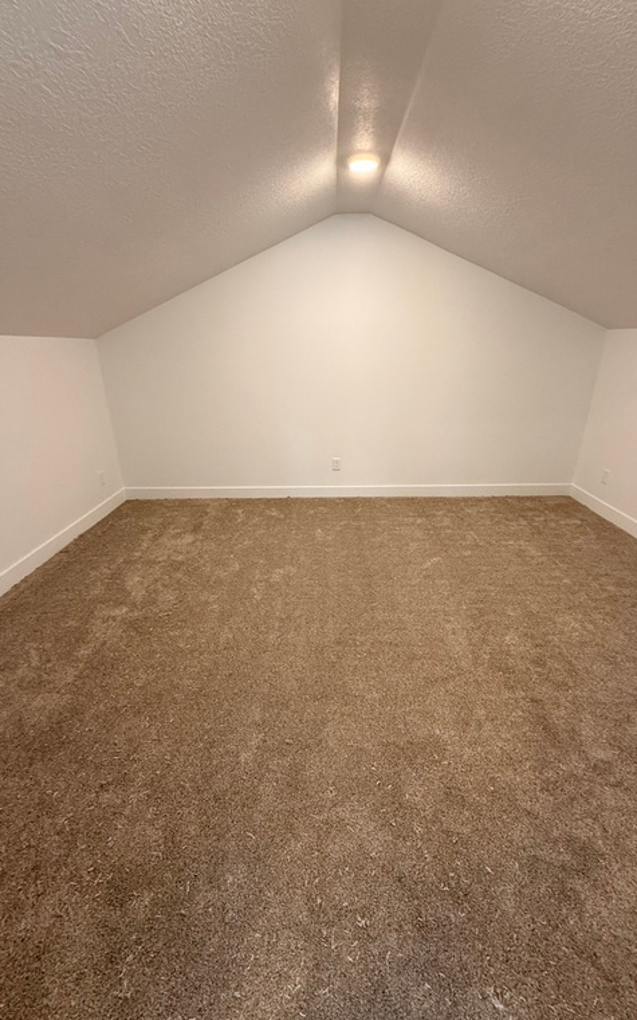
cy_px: 507
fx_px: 417
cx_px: 329
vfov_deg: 101.5
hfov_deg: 74.8
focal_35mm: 15
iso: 250
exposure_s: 1/60
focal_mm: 2.22
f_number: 2.2
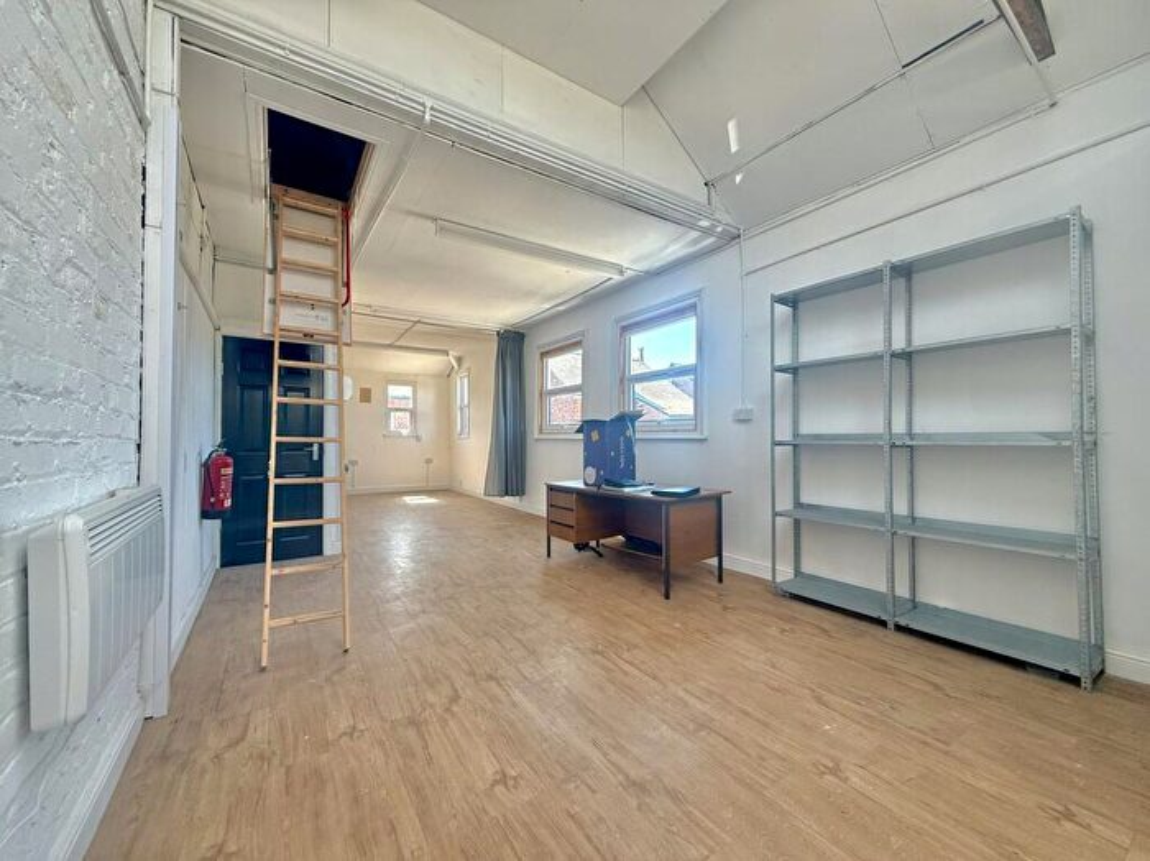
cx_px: 575
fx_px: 465
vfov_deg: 85.6
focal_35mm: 14
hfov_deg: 102.1
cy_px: 430
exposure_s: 1/107
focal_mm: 2.22
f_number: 2.2
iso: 64
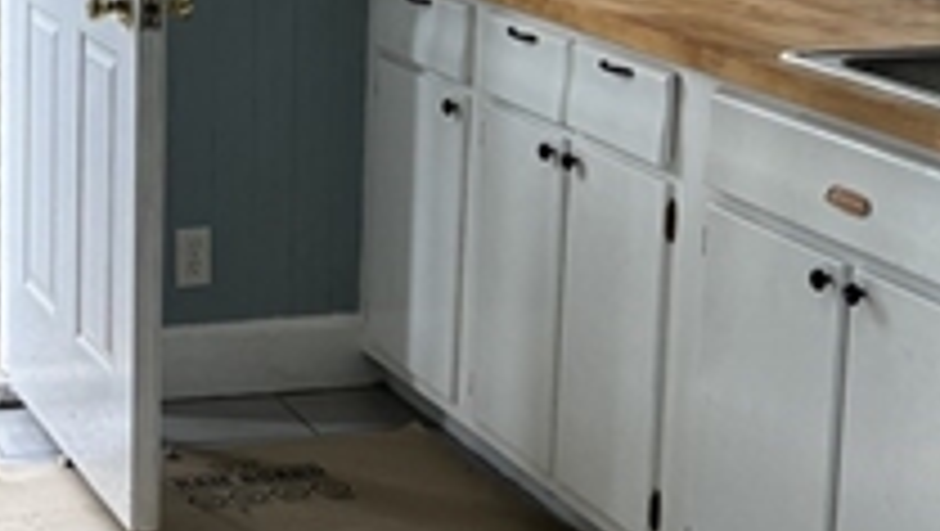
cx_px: -22
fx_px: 2395
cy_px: 50
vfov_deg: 12.5
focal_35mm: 96
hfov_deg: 21.4
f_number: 1.78
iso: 80
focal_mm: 6.86
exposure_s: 1/120
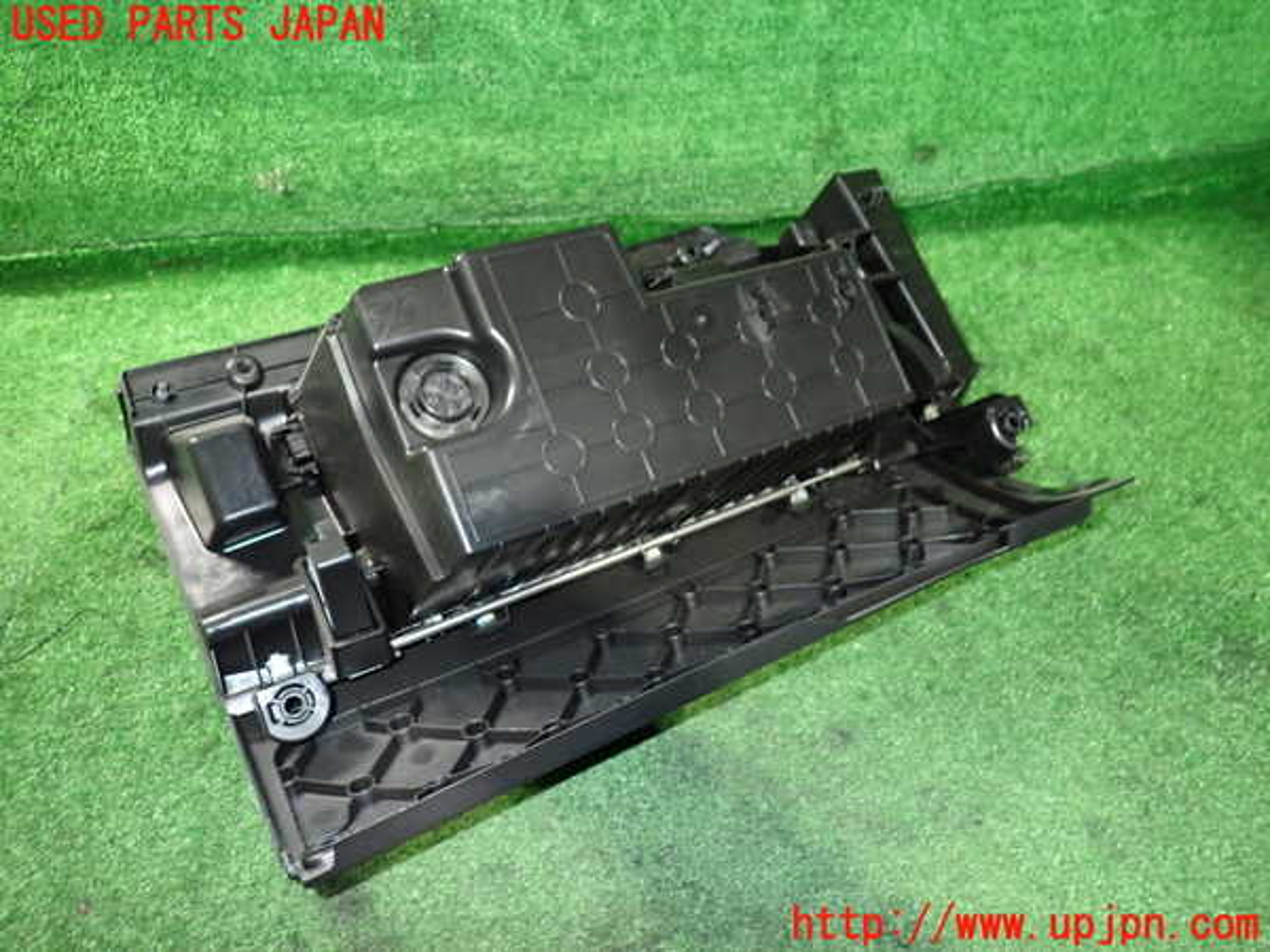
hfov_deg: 69.4
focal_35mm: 25
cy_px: 476
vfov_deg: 54.9
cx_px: 635
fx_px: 917
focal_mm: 4.5
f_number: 2
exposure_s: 1/30
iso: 640
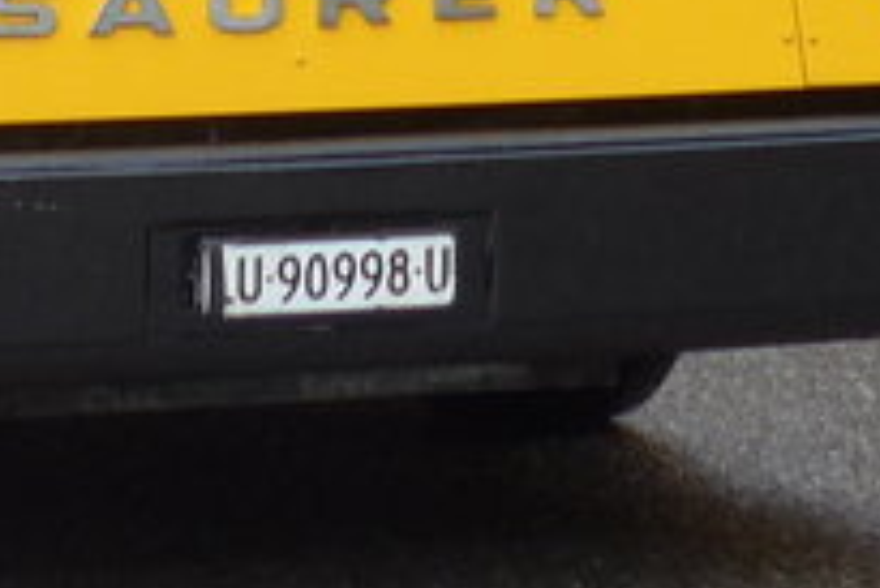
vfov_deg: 4.5
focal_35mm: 298
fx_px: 7289
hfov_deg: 6.9
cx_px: 193
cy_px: -983
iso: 80
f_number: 3.2
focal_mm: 10.1
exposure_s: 1/200
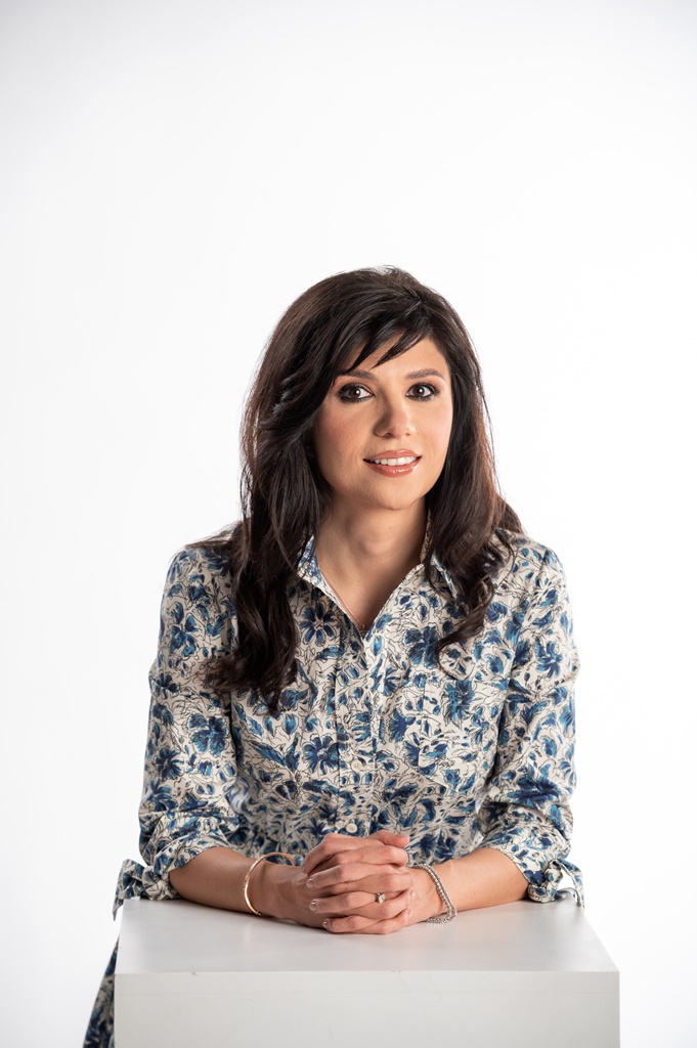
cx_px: 348
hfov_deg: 9.8
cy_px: 524
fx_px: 4072
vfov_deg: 14.7
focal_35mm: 140
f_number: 4.5
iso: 160
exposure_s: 1/160
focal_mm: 140
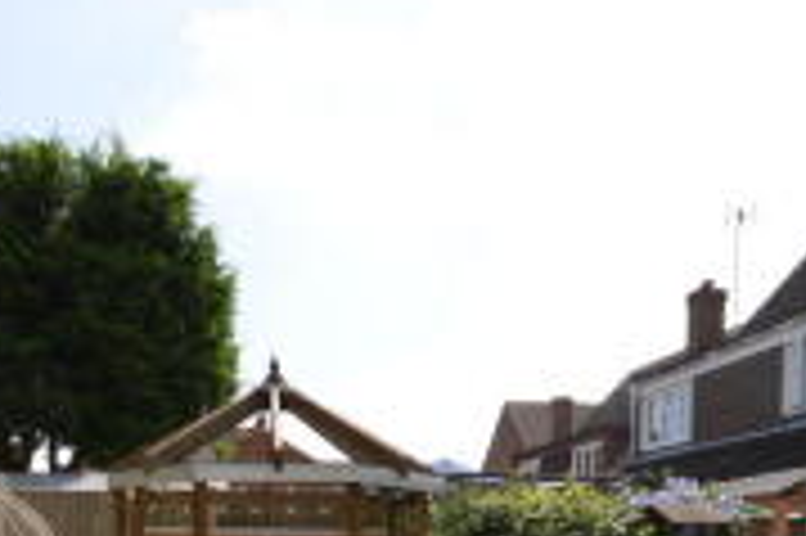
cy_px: 615
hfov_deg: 47.8
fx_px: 895
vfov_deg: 29.5
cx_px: 279
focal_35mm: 40
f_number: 7.1
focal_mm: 10
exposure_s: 1/200
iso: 100
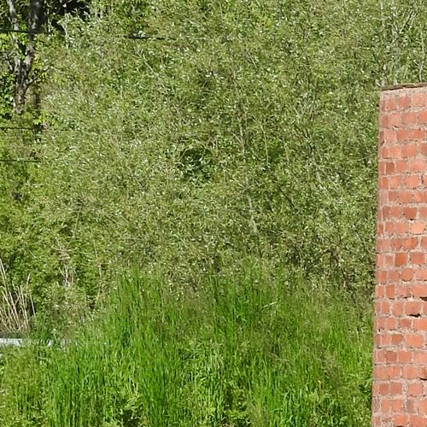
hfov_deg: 3.9
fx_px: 6322
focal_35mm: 453
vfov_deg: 3.9
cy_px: 421
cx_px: 553
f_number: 5
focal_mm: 22.4
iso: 100
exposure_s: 1/400
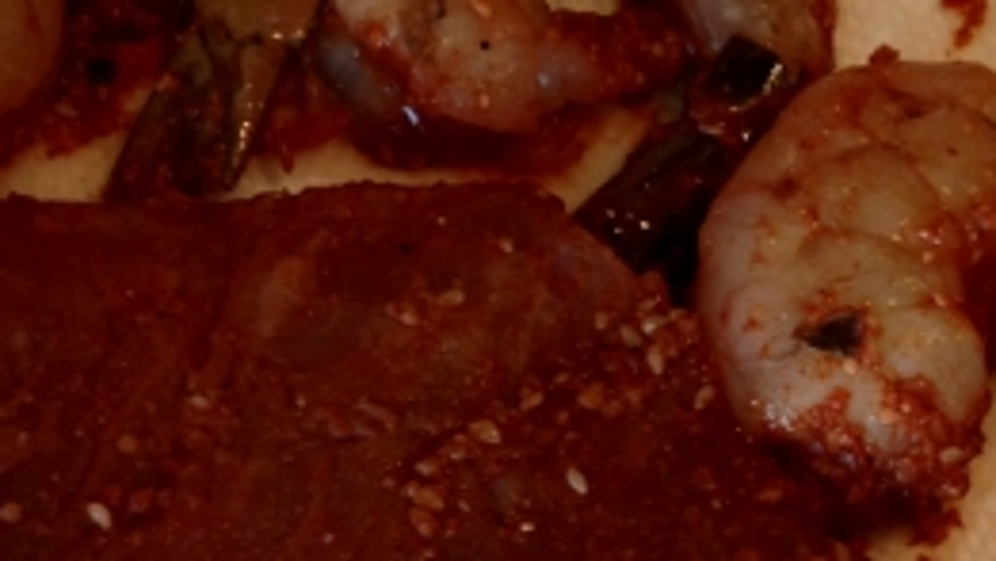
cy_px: 542
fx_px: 2325
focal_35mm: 88
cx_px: 118
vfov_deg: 13.6
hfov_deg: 23.6
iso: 50
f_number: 2.4
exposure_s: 1/24
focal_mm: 4.12
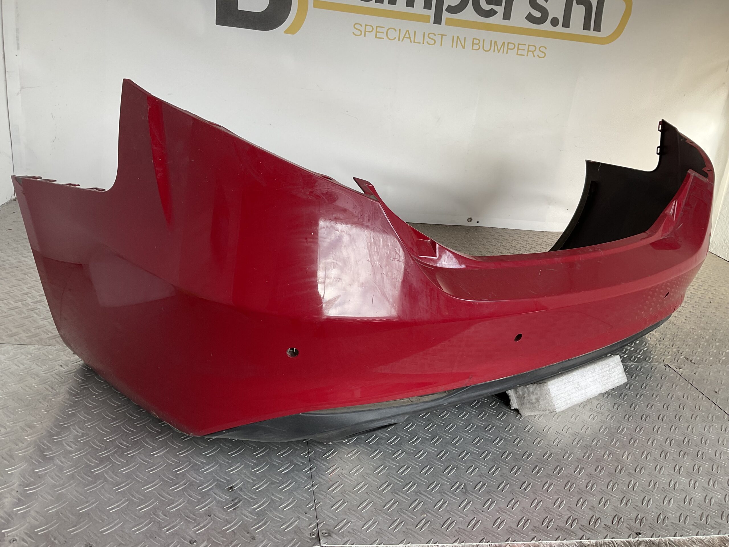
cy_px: 274
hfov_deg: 61.7
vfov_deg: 48.2
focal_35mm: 29
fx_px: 611
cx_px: 364
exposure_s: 1/100
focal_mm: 3
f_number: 1.8
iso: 32
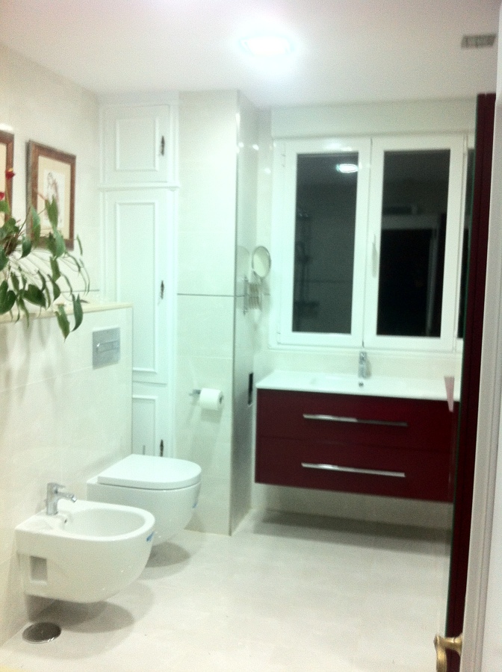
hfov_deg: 40.6
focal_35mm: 35
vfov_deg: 52.7
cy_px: 336
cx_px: 251
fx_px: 679
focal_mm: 3.85
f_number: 2.8
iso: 100
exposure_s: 1/17
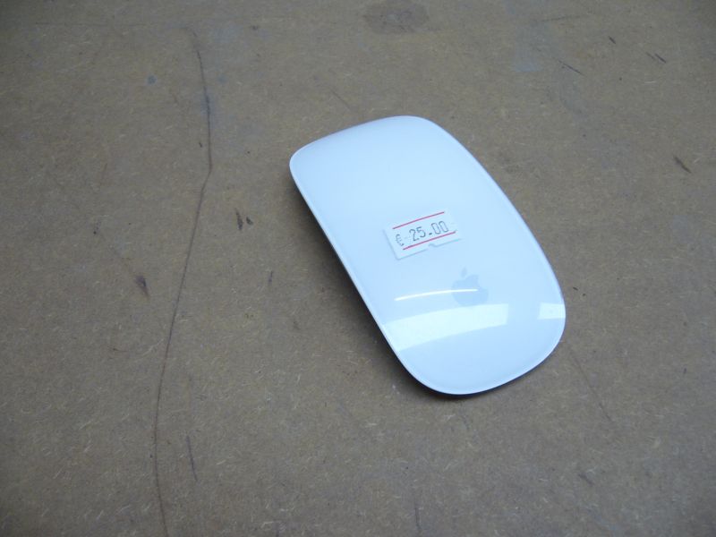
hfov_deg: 52.6
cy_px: 268
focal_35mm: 35
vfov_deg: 40.7
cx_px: 358
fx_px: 724
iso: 80
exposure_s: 1/30
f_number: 2.8
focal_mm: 5.8
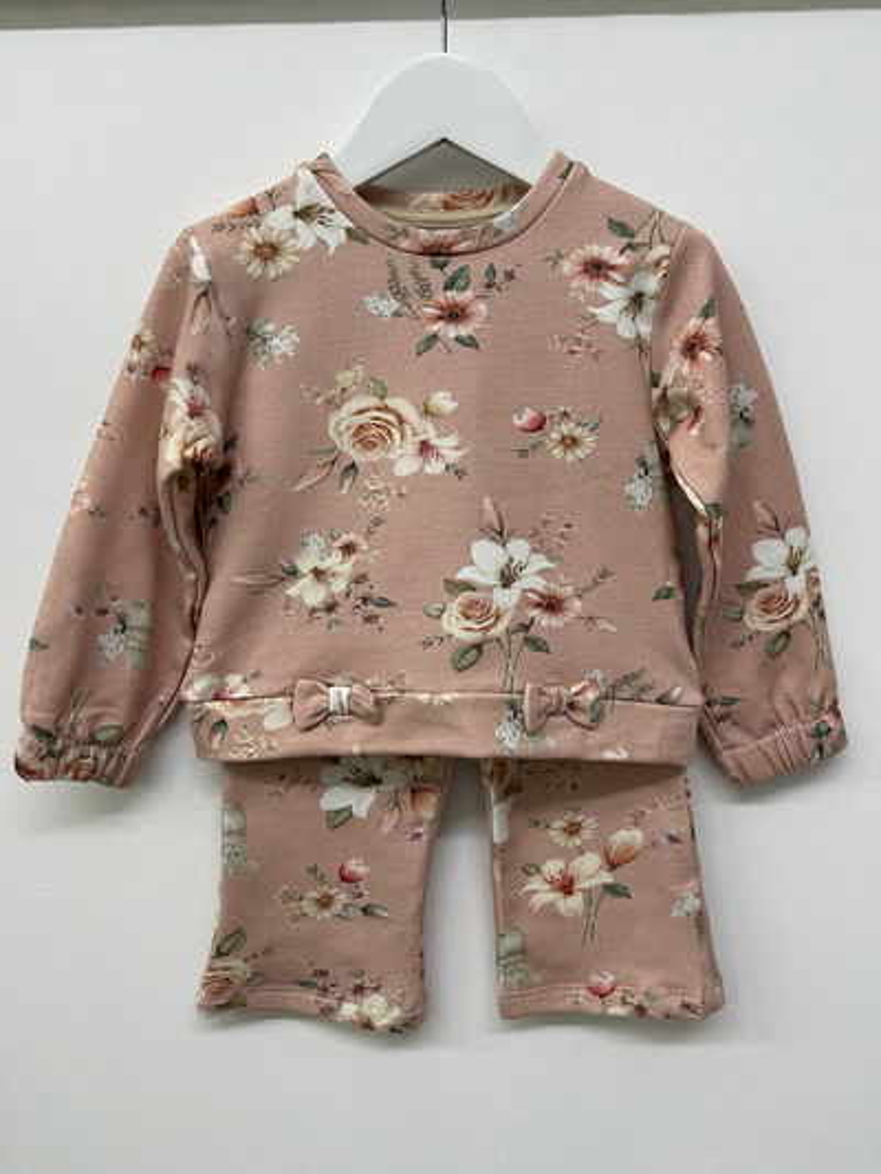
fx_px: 848
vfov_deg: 69.4
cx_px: 440
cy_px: 587
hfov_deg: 54.9
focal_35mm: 25
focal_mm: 5.1
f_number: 1.6
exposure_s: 1/50
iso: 64
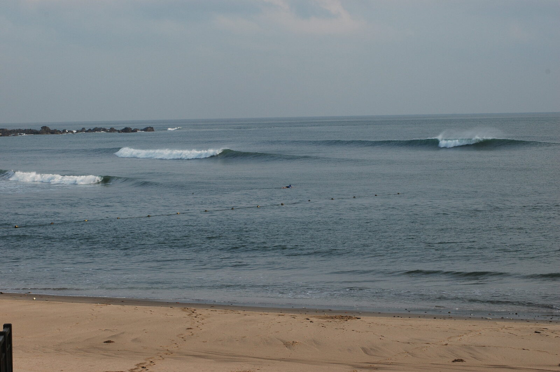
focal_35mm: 105
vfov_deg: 13.0
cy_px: 186
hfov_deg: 19.5
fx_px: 1631
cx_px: 280
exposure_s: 1/320
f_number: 9
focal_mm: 70
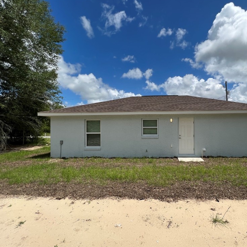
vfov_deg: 87.4
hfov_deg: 84.9
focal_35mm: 16
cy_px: 126
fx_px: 129
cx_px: 161
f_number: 1.8
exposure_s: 1/2320
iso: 32
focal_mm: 1.57
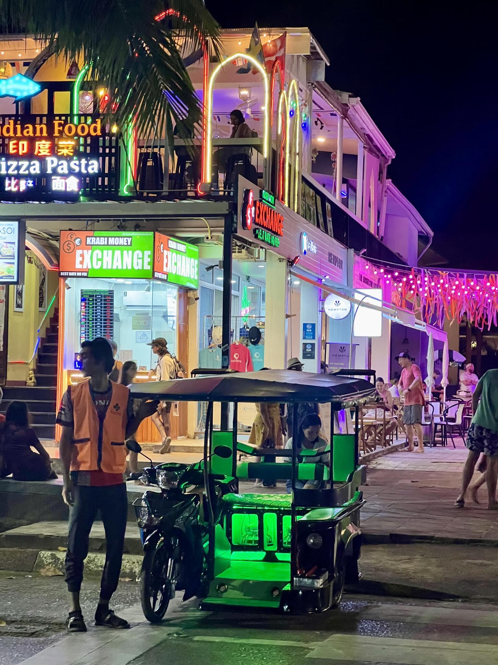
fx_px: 1477
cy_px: 332
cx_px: 249
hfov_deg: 19.1
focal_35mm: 77
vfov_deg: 25.3
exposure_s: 1/50
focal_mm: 9
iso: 800
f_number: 2.8
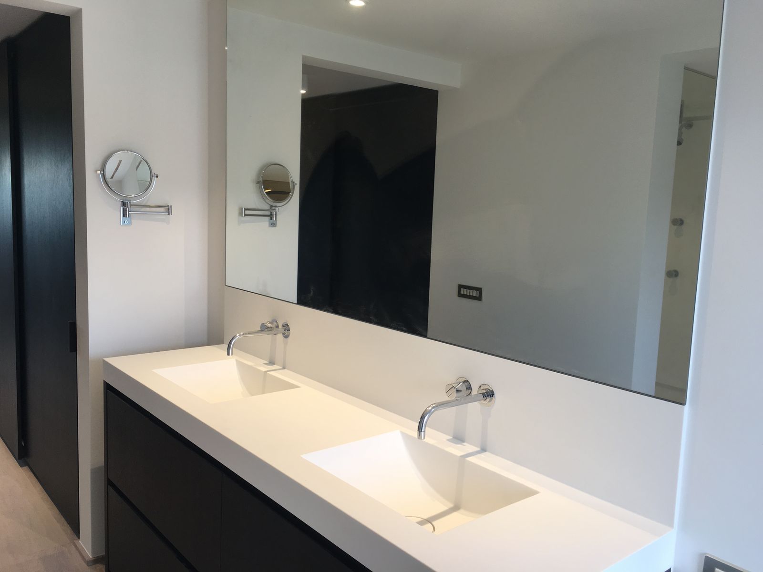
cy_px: 286
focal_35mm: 29
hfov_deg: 61.7
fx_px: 639
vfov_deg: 48.2
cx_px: 382
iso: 25
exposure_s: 1/50
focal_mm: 4.15
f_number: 2.2
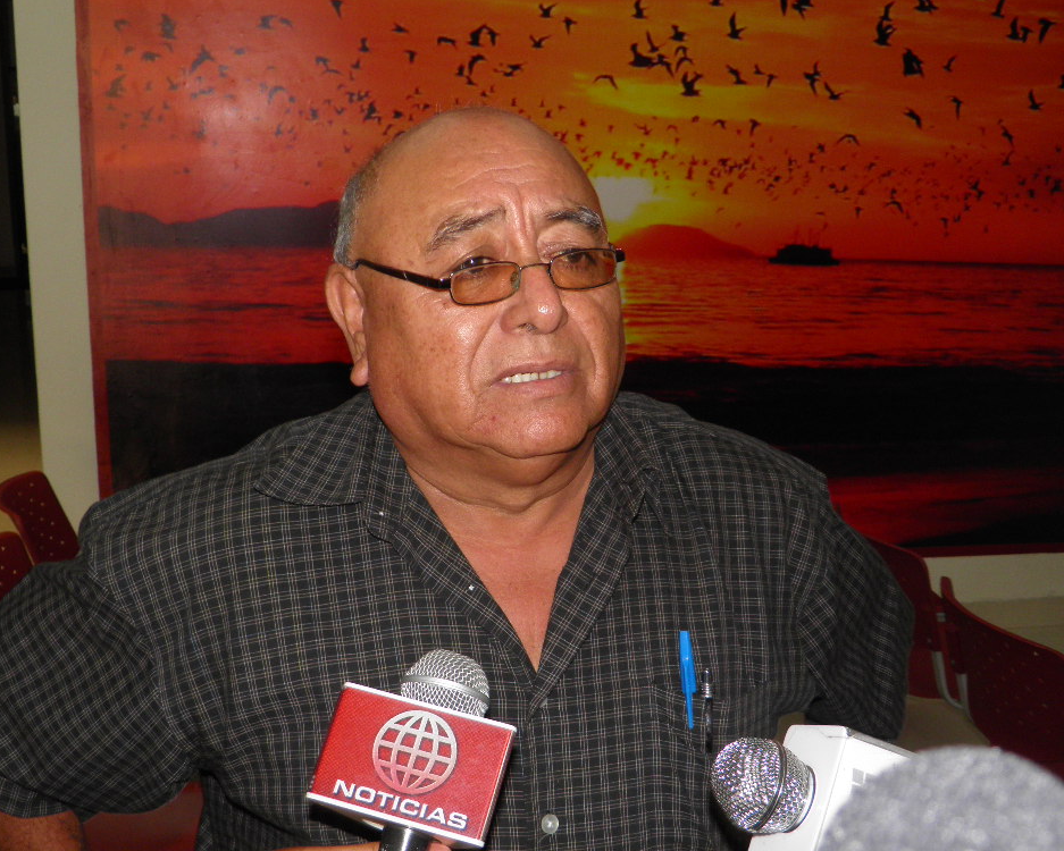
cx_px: 501
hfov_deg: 45.8
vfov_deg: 37.2
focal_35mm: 40
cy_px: 506
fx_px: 1260
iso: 100
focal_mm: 5.5
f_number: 3
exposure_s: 1/40
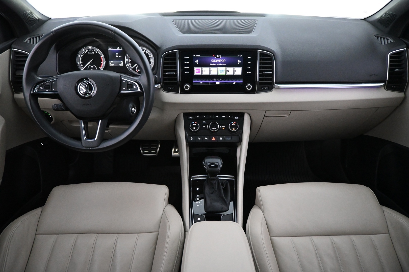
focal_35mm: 24
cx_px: 204
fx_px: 273
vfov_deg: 53.1
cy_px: 136
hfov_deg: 73.7
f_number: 3.5
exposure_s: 1/60
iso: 5000
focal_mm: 16
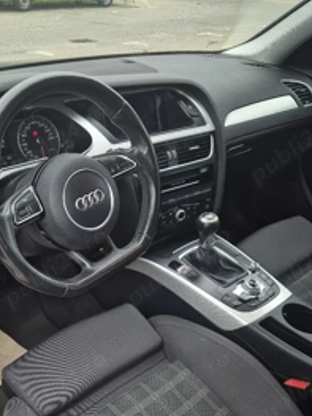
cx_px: 87
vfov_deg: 51.4
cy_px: 286
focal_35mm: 35
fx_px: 421
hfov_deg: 39.8
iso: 50
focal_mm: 5.4
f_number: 1.8
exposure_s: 1/50
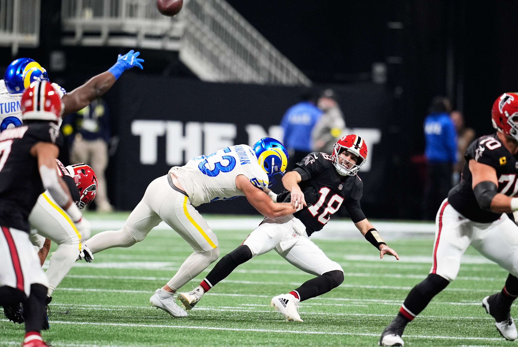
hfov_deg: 3.4
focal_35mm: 600
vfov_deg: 2.3
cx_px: 259
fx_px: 8641
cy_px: 174
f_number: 2.8
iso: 2000
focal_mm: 400
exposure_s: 1/2000
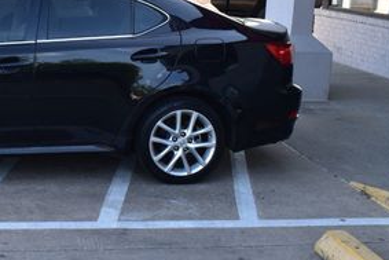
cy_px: 91
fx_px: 769
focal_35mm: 71
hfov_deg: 27.3
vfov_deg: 19.1
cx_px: 33
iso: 400
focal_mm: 21
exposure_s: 1/160
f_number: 9
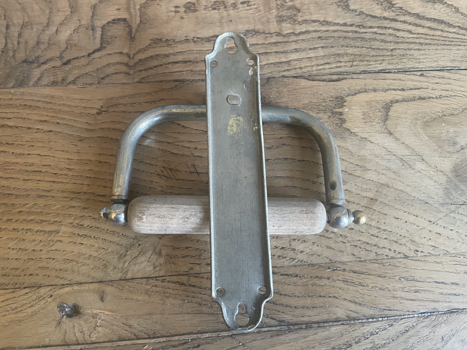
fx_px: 351
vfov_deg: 53.1
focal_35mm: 26
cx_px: 234
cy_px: 175
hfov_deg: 67.3
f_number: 1.6
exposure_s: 1/50
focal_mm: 4.2
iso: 500
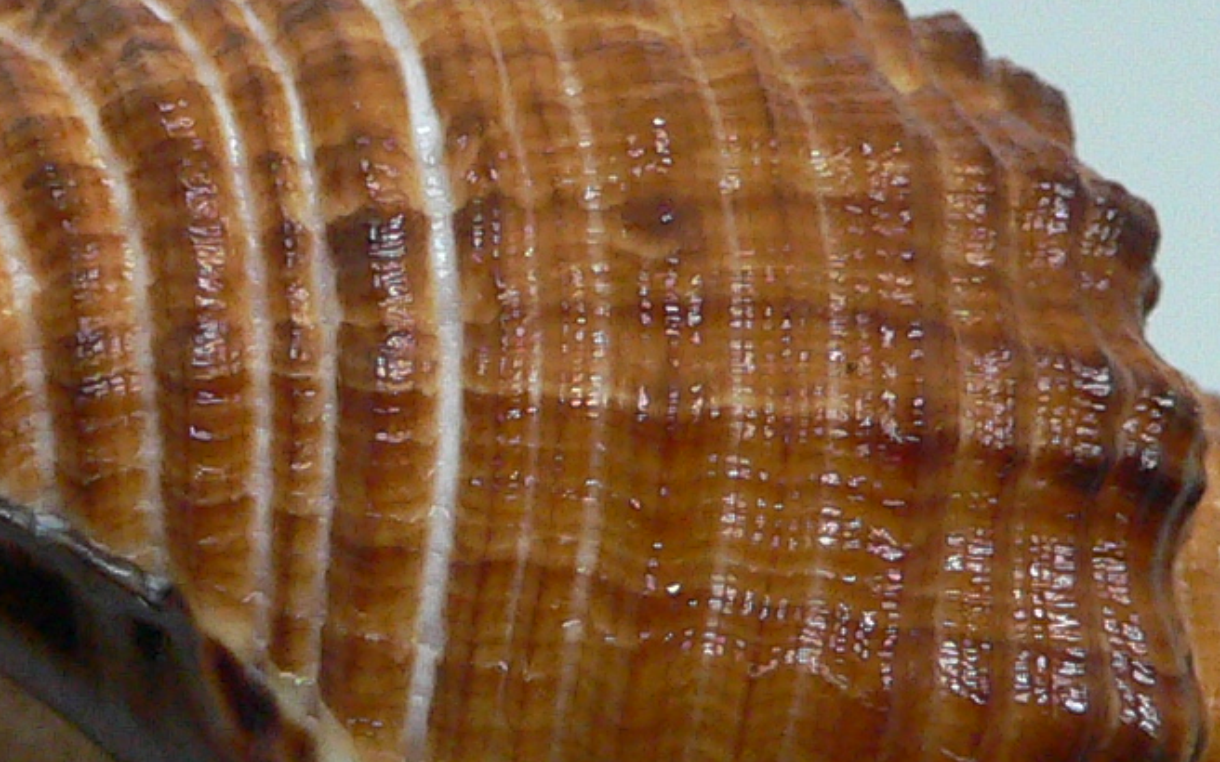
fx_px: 3790
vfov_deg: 11.4
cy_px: 714
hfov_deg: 18.1
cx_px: 264
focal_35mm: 114
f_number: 2.8
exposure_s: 1/40
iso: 200
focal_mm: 4.6
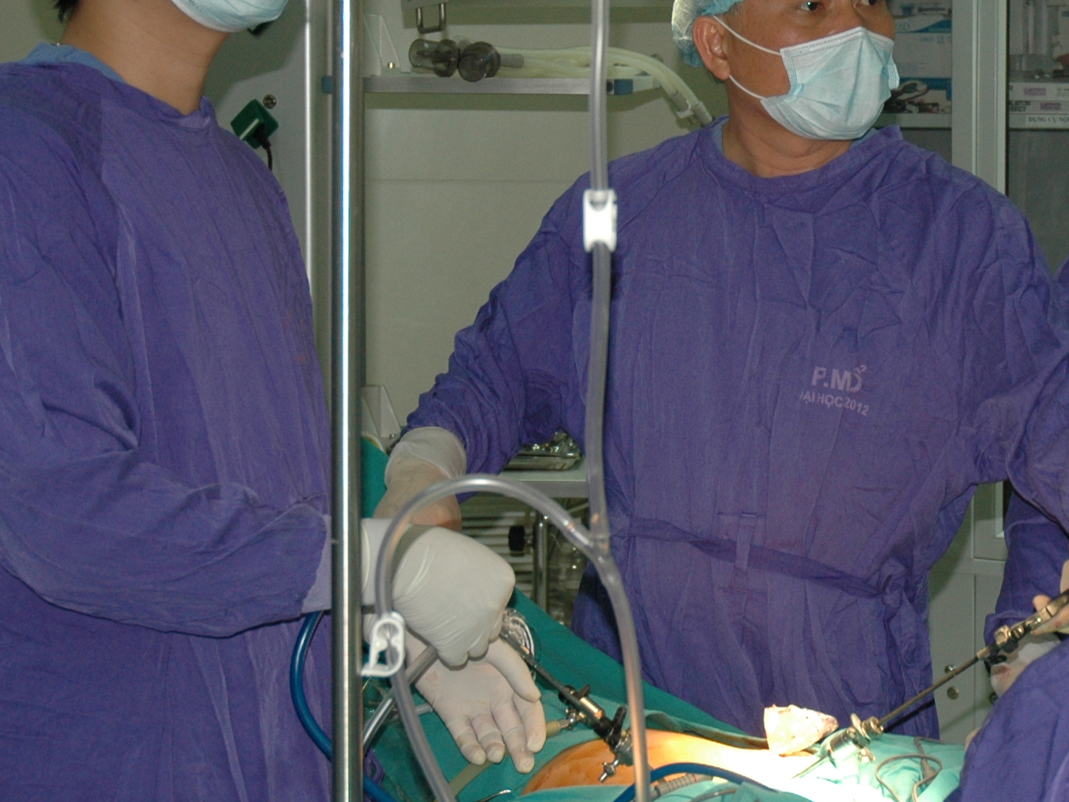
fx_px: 2872
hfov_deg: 20.7
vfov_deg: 15.8
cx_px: 938
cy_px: 245
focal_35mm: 93
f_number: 4
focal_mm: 31
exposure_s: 1/60
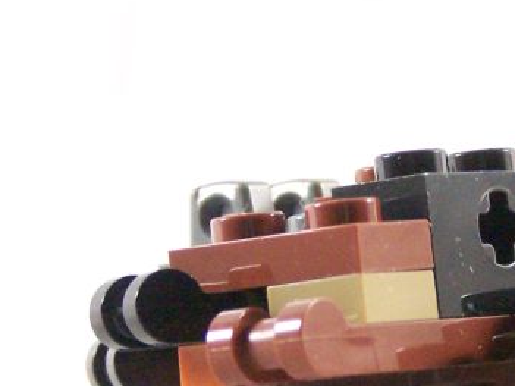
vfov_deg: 6.2
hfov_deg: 8.3
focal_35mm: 239
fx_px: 3555
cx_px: 461
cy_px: 295
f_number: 3.2
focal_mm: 13.7
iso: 400
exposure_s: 1/60
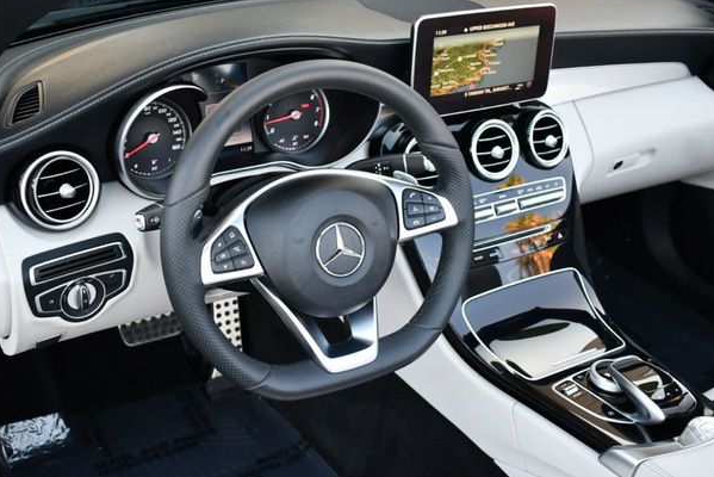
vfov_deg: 28.7
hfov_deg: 41.9
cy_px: 225
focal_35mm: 47
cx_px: 337
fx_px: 933
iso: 640
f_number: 3.8
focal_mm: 22
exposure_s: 1/250
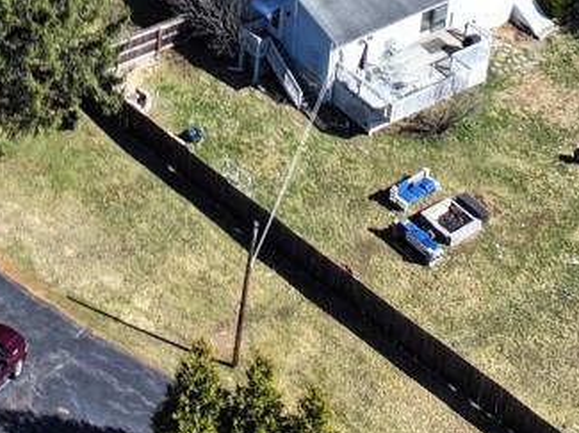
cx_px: -173
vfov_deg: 10.3
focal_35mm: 133
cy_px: -426
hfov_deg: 14.2
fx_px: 2222
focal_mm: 12.29
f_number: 2.8
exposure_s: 1/1250
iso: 100
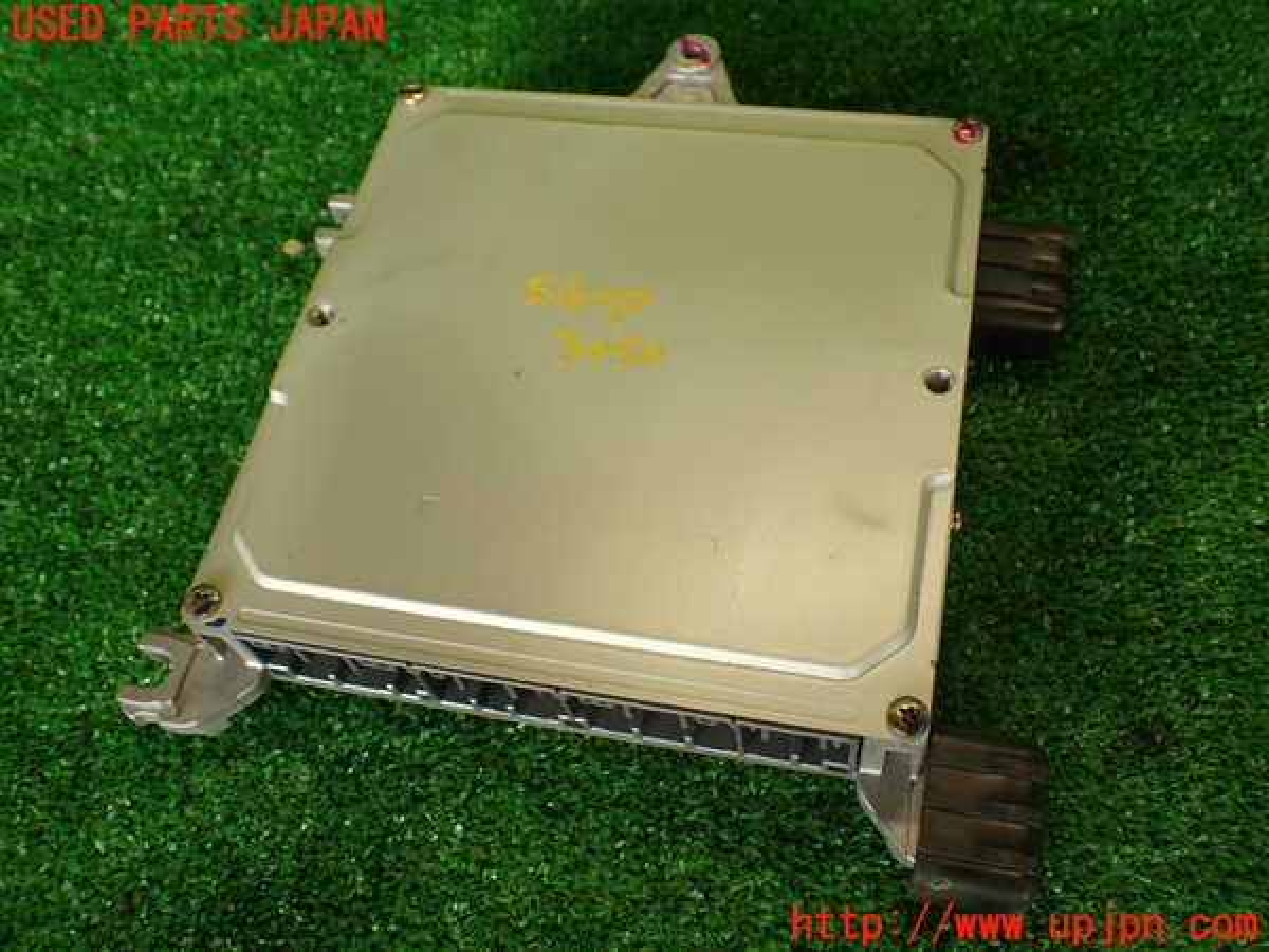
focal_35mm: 32
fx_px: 1173
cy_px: 476
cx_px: 634
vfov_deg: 44.2
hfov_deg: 56.8
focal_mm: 5.79
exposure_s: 1/60
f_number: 2.4
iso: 125
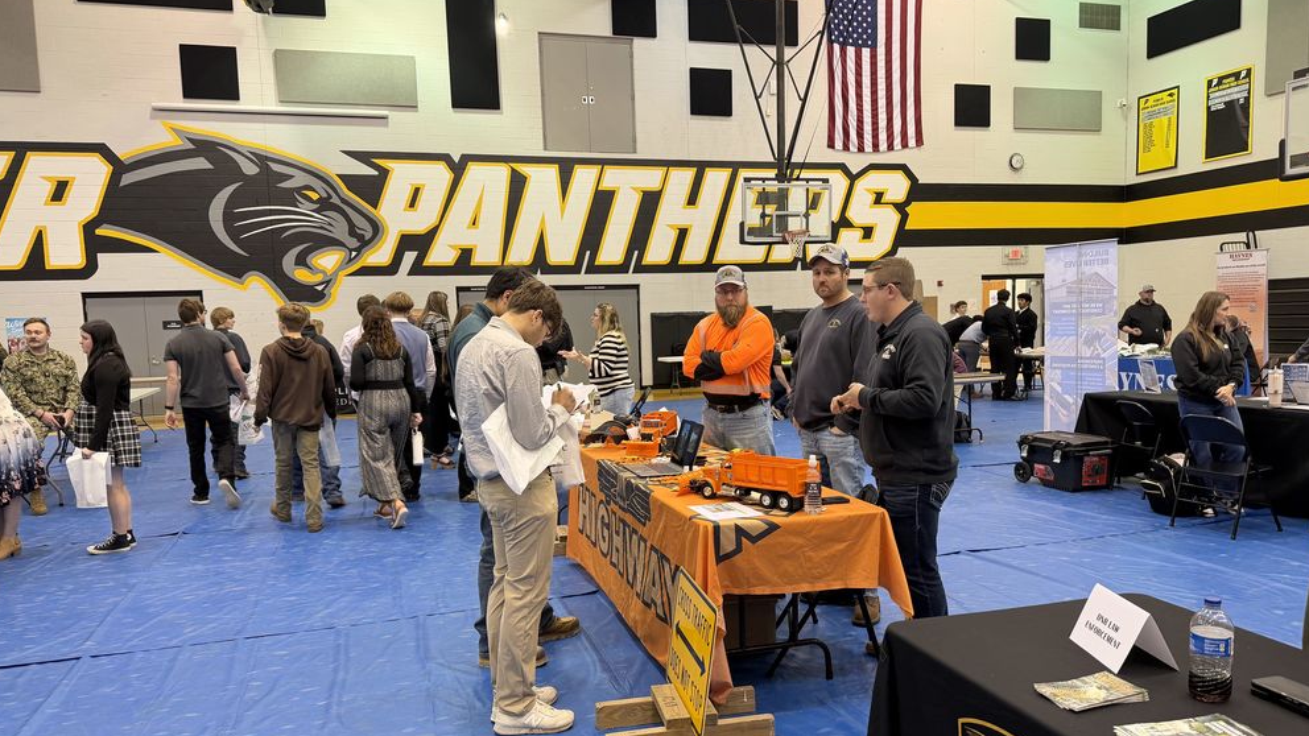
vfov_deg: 42.8
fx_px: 937
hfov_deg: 69.9
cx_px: 669
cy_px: 406
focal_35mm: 27
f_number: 1.78
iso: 160
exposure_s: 1/60
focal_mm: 6.76
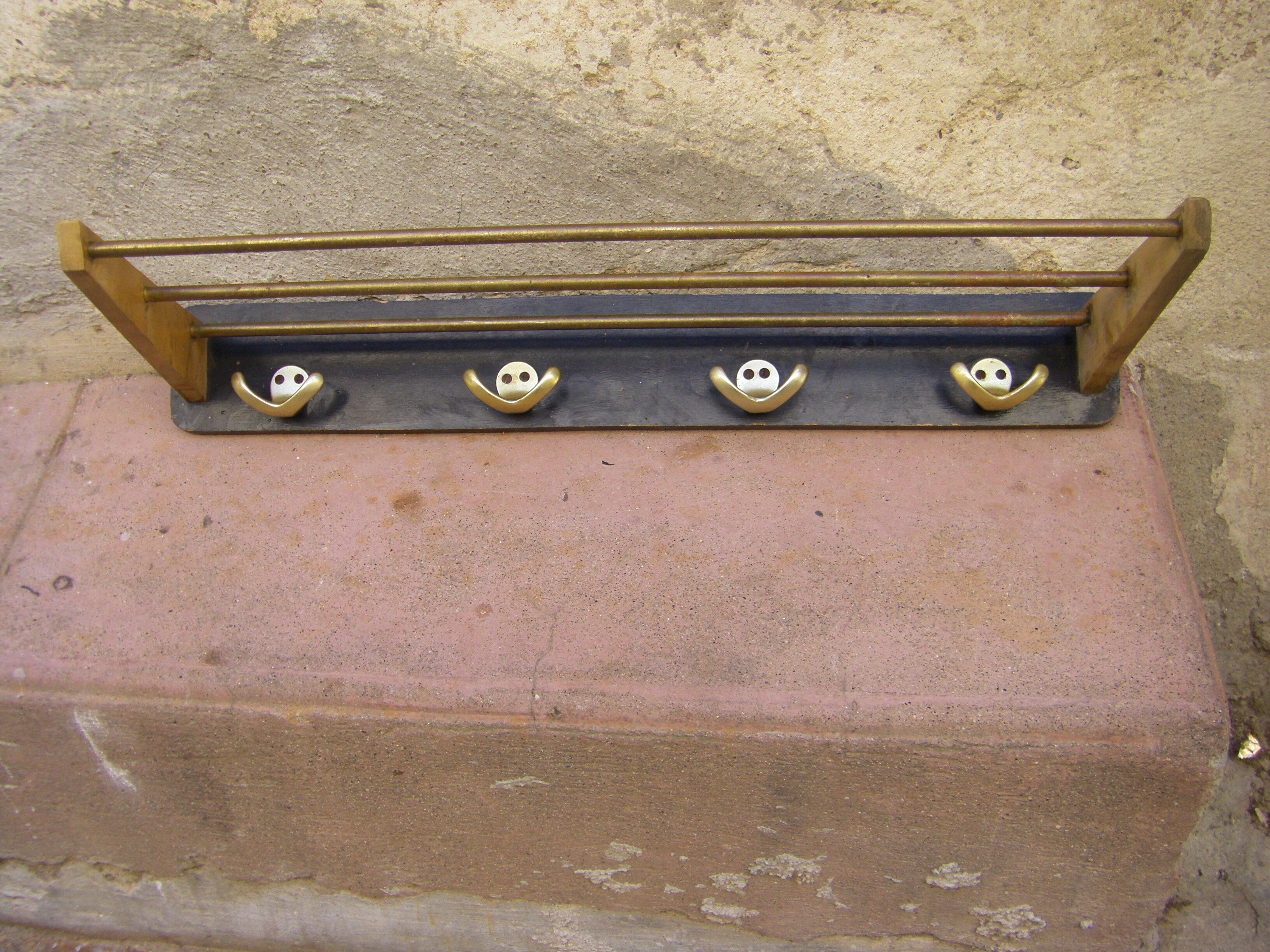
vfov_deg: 37.7
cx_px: 635
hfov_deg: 49.0
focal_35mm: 38
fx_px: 1394
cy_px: 476
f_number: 3.5
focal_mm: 6.3
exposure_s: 1/100
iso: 125
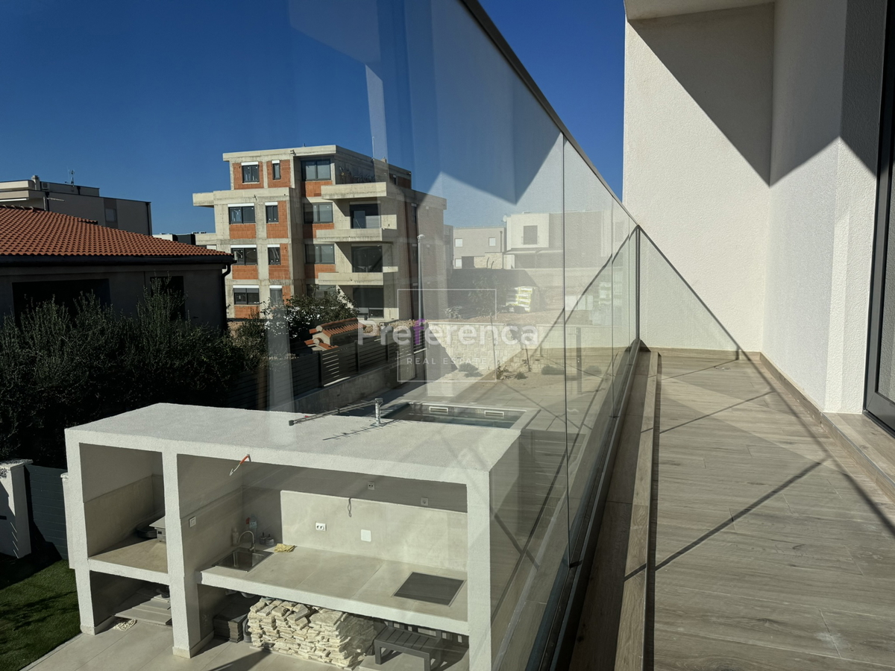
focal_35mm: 24
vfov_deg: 56.8
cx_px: 448
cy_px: 336
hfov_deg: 71.6
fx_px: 621
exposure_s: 1/15152
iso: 100
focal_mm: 6.76
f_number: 1.78
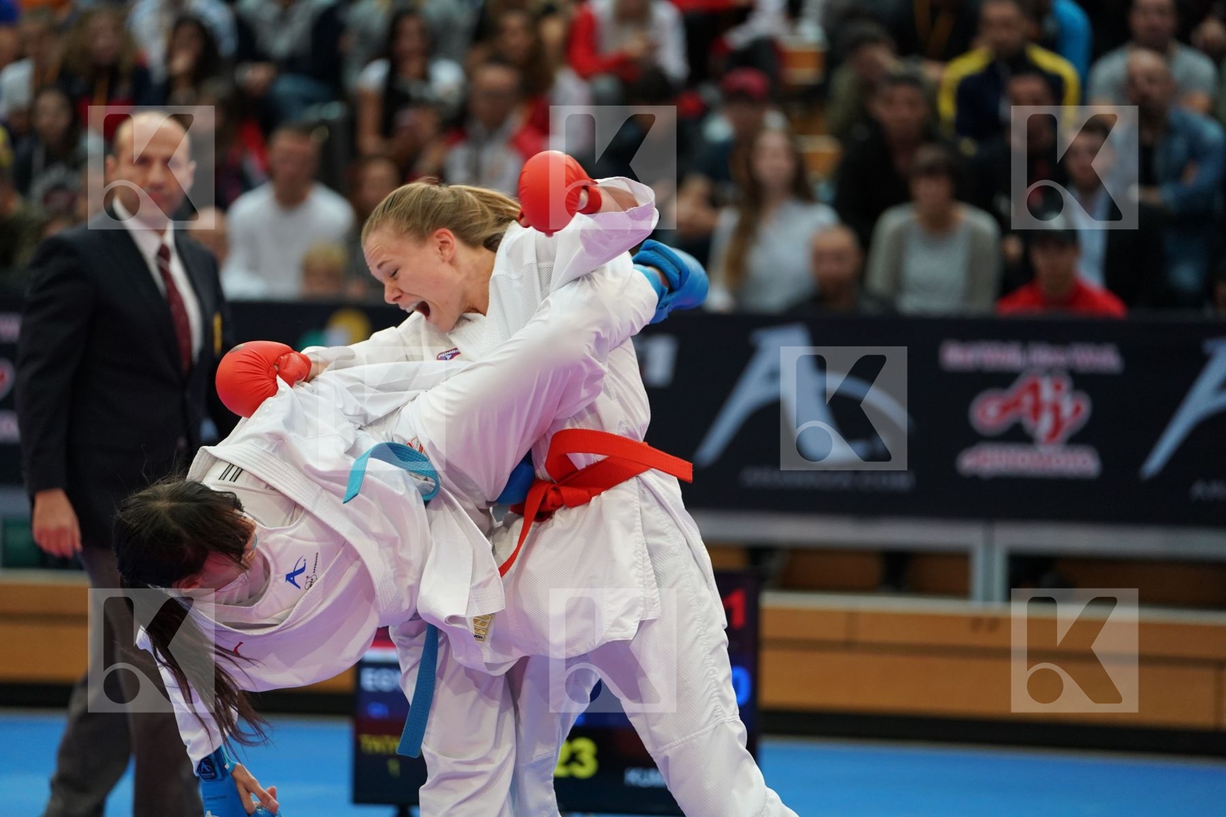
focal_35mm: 176
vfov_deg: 7.8
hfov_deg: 11.7
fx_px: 5993
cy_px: 408
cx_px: 613
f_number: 2.8
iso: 2000
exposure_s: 1/1000
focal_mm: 176
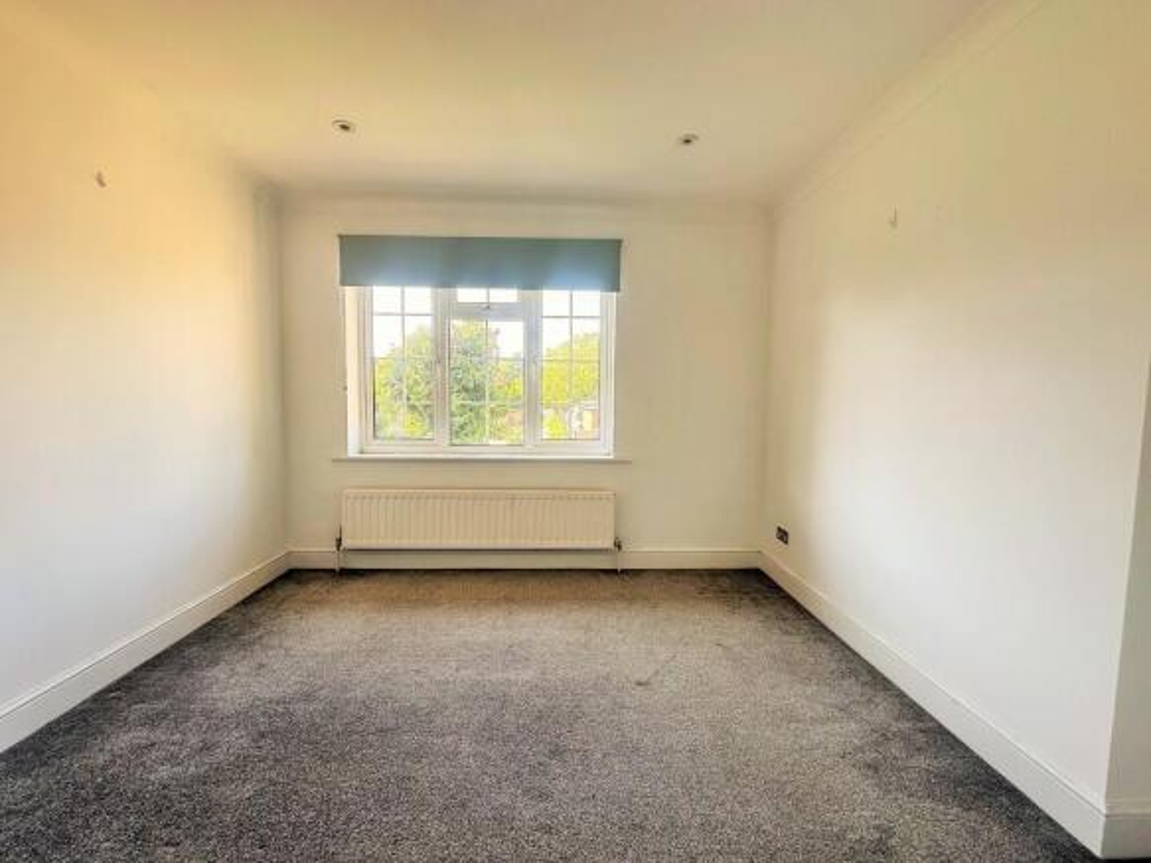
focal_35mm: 14
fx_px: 465
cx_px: 576
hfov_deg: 102.1
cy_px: 432
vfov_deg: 85.7
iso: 40
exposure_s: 1/105
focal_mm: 2.22
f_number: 2.2
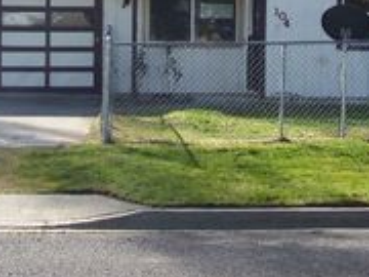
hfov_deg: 20.0
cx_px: 228
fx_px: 1045
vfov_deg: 14.9
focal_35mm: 98
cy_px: 29
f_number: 3.2
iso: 64
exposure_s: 1/400
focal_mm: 8.5
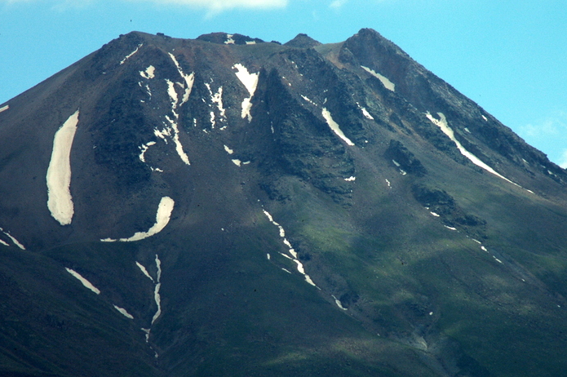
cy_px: 202
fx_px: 8151
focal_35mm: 518
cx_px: 288
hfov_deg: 4.0
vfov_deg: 2.6
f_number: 10
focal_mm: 300
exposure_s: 1/500
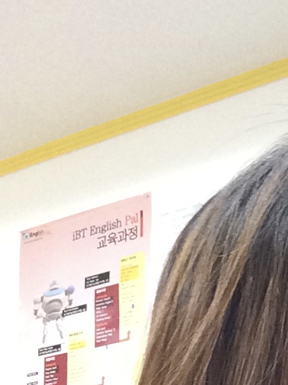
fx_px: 887
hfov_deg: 17.5
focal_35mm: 80
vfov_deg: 23.5
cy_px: 376
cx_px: 348
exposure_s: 1/30
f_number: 2.4
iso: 320
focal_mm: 2.15
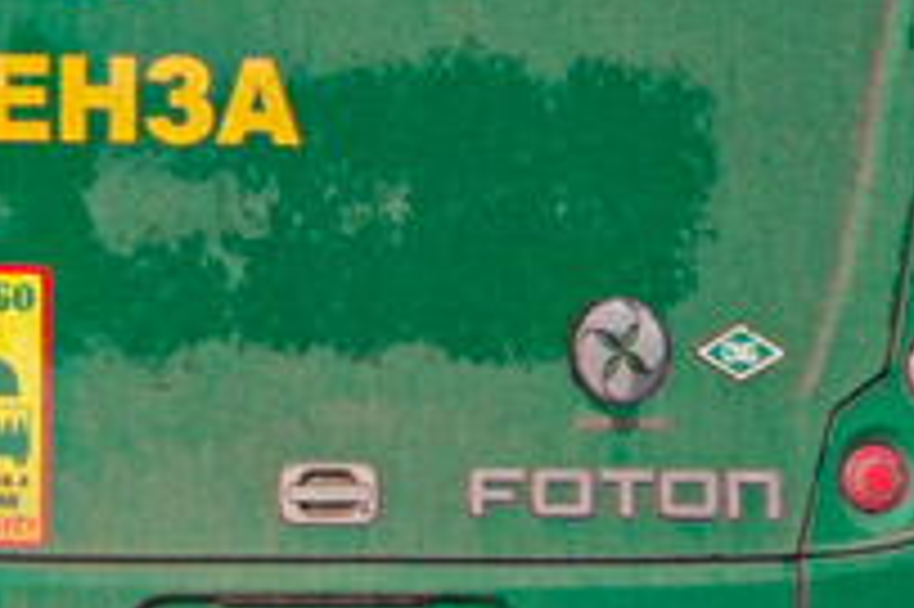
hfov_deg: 3.0
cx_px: -882
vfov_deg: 2.0
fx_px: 17428
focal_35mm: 687
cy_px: -552
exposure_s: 1/640
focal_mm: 62
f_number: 5.6
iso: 100
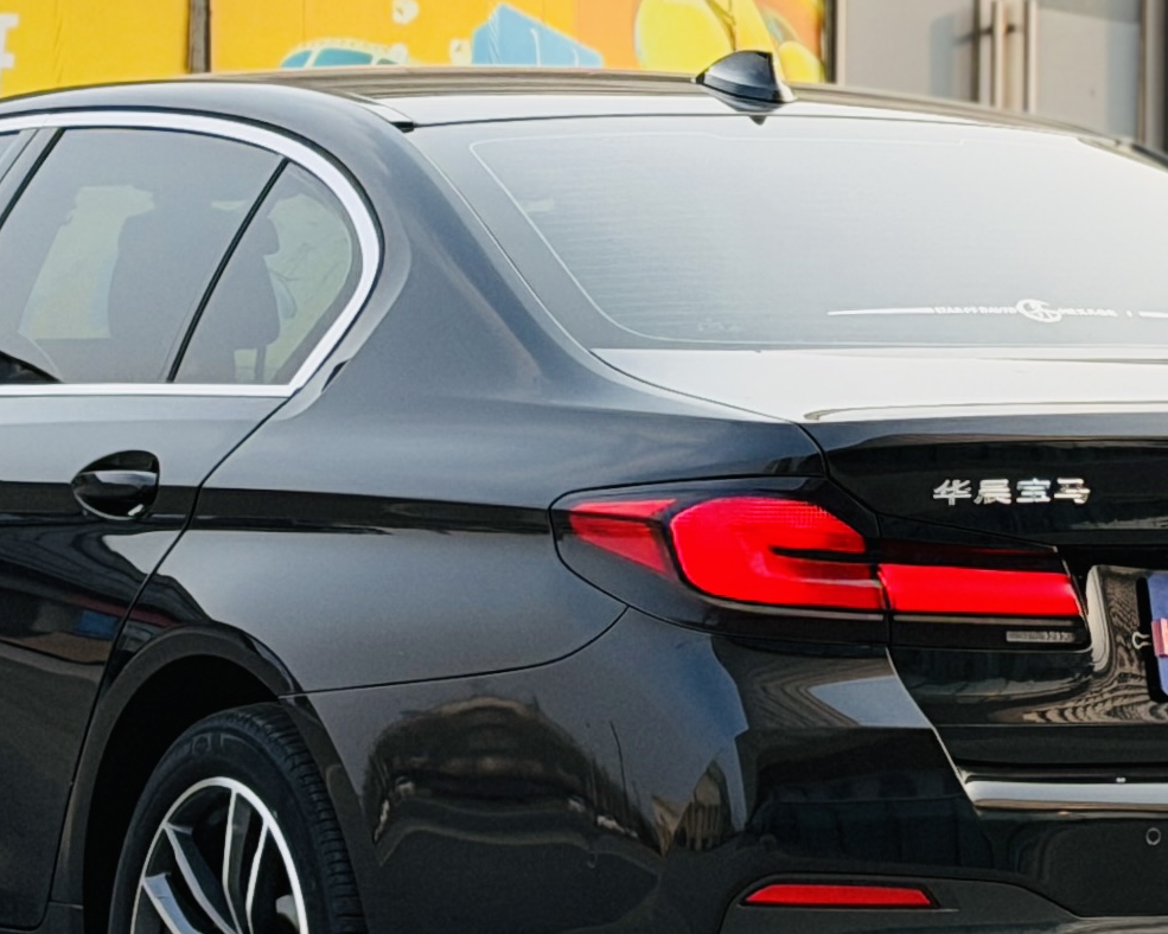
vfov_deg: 12.6
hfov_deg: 15.8
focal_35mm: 122
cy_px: 236
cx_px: 566
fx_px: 4217
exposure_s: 1/1242
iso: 80
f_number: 1.78
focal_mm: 6.76
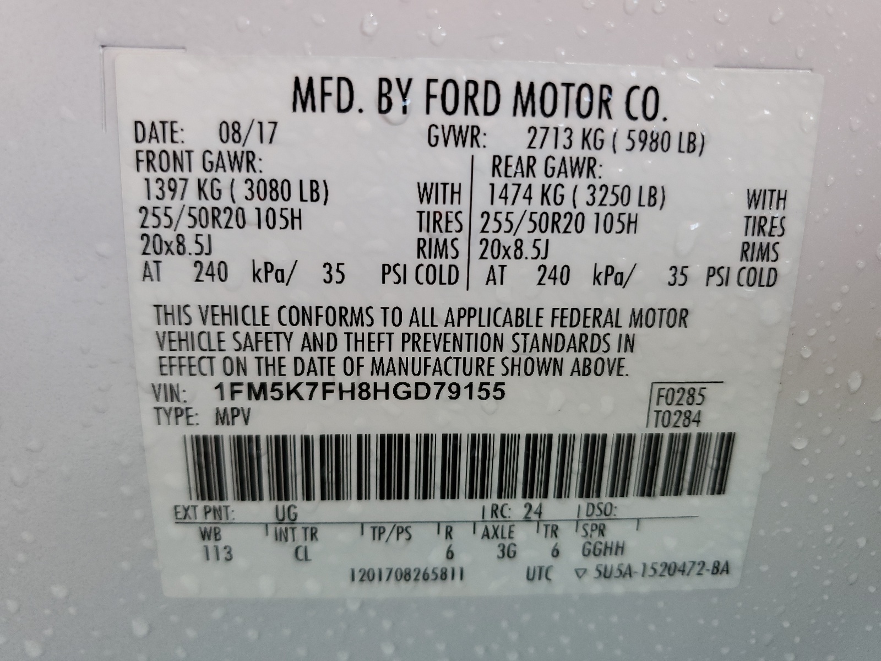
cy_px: 330
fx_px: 662
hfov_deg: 67.3
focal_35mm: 26
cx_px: 440
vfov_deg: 53.1
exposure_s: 1/120
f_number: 1.5
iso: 71
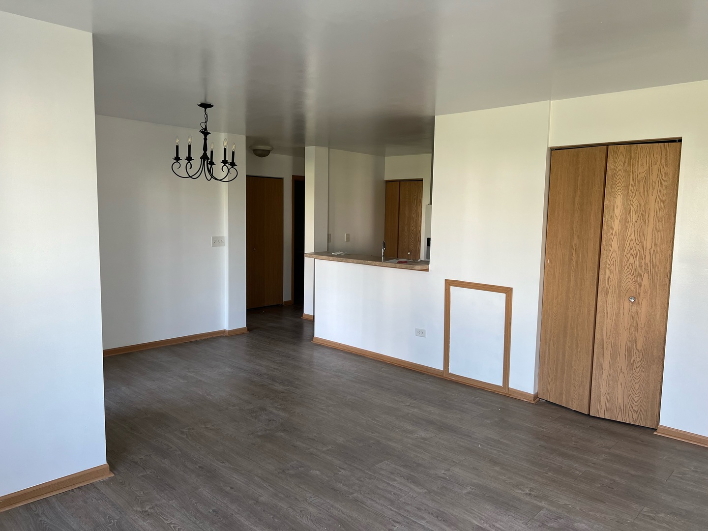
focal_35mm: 26
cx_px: 354
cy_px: 266
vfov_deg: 53.1
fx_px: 532
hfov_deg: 67.3
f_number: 1.5
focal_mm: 5.7
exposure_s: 1/121
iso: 80
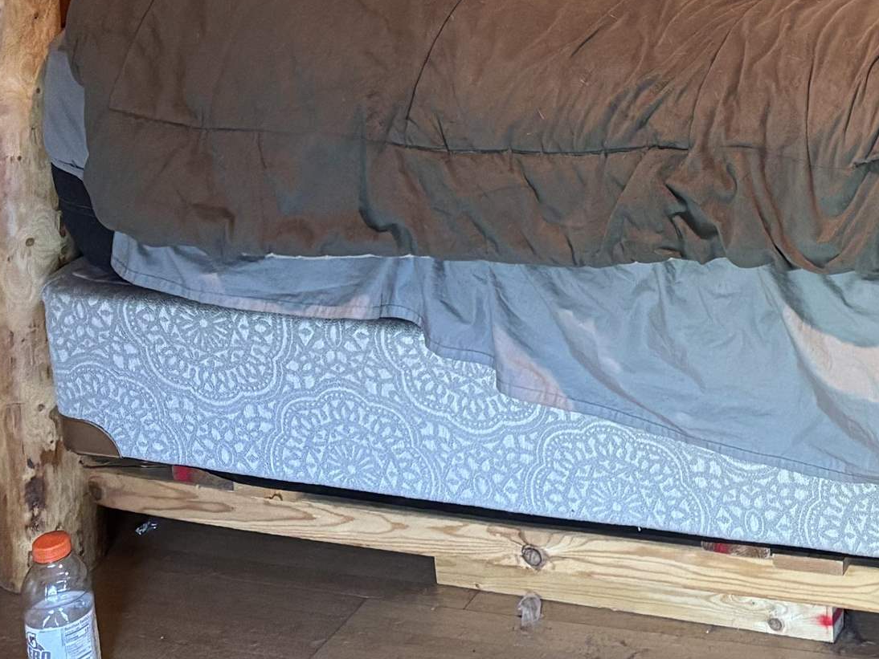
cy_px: -253
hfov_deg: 23.3
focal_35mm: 73
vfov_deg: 18.4
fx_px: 1854
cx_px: 1176
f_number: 1.6
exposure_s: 1/60
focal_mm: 5.96
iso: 400
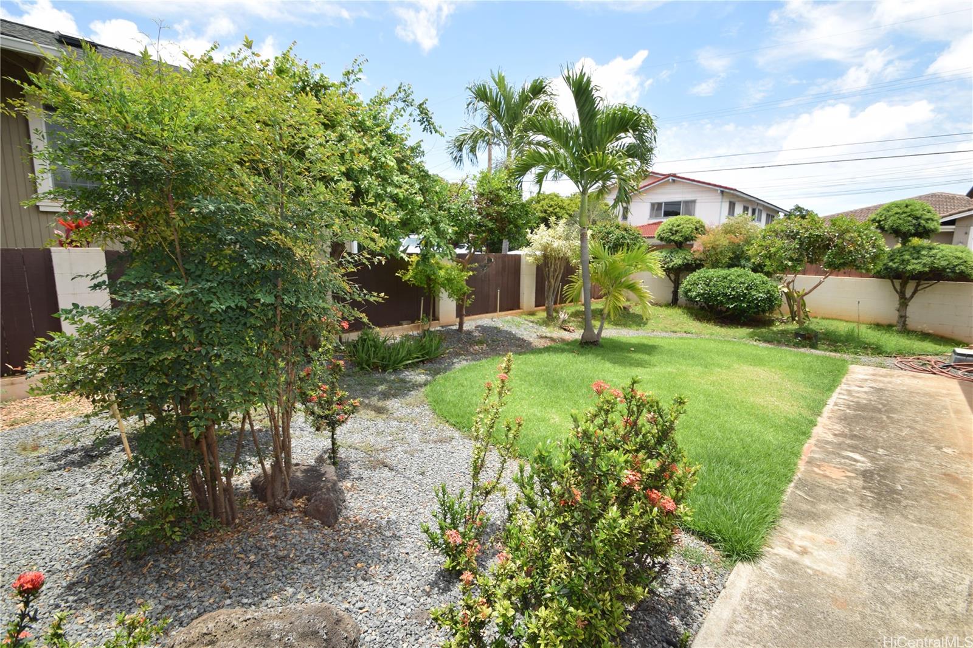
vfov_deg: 77.3
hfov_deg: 100.4
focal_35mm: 15
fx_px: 405
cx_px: 486
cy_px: 324
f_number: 8
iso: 100
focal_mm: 10
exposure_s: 1/200
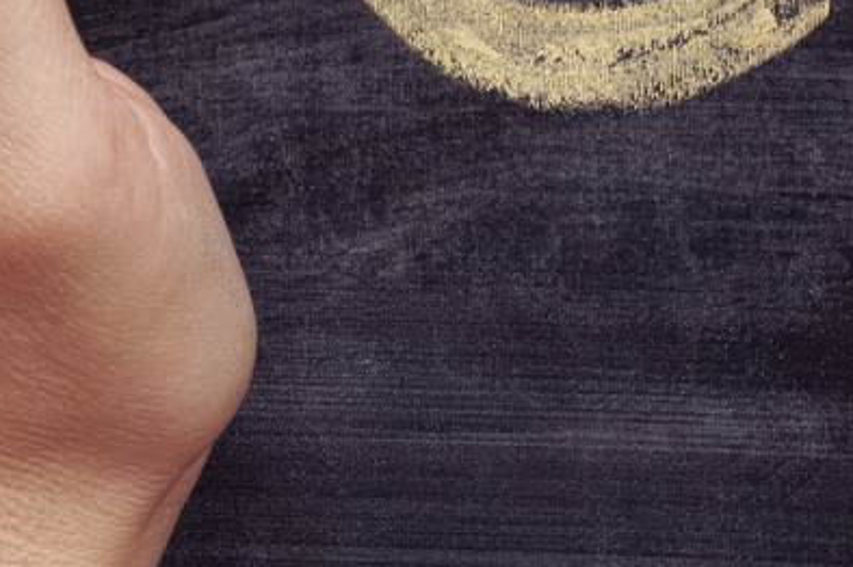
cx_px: 589
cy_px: -104
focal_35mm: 239
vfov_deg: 5.7
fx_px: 5658
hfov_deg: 8.6
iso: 100
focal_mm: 50
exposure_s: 1/200
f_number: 11
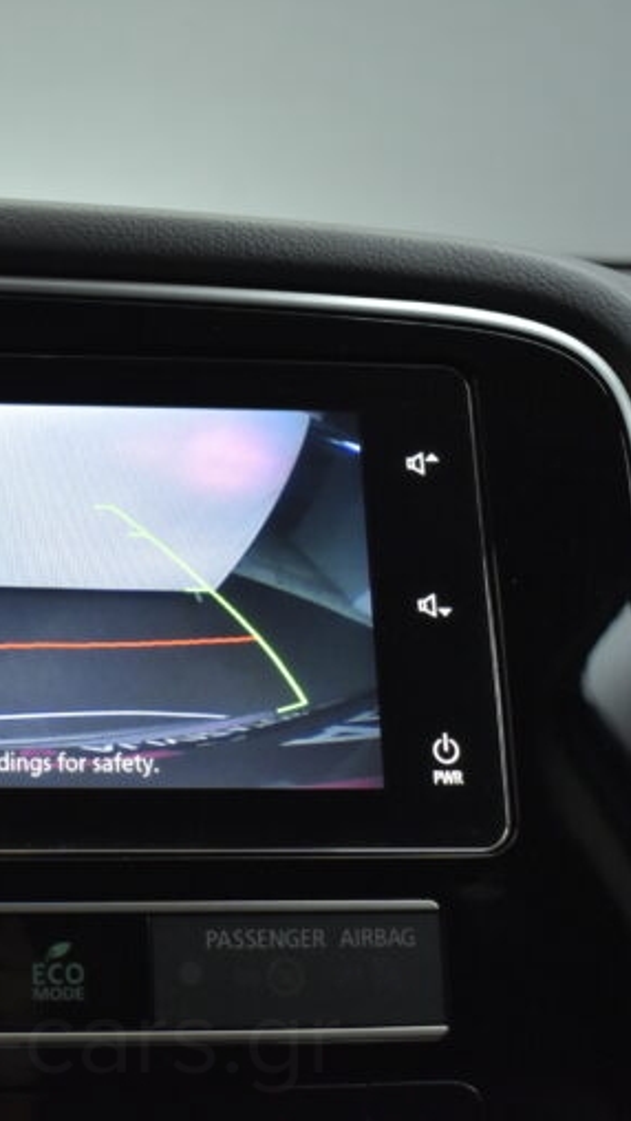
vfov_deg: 36.6
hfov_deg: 19.9
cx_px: -110
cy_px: 557
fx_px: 1694
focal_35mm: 57
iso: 1600
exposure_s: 1/125
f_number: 3.8
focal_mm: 24
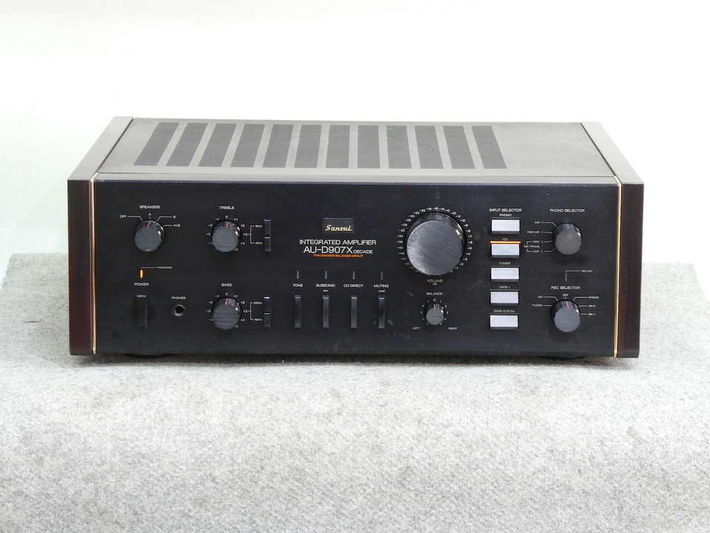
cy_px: 266
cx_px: 355
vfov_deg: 12.9
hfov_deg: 17.1
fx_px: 2359
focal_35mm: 115
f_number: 5.1
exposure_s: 1/4
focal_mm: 20.6
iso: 200
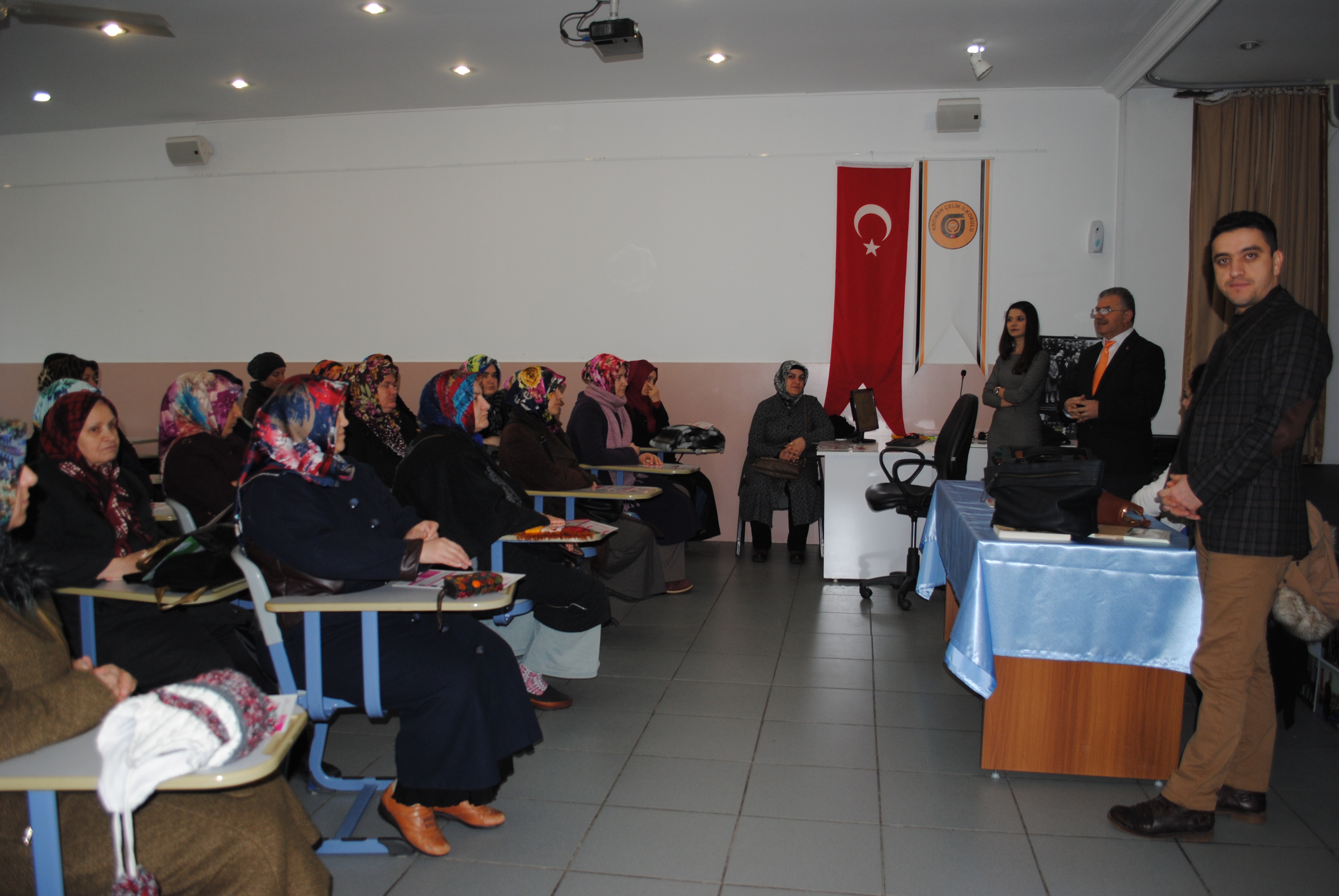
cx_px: 670
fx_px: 1005
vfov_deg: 48.0
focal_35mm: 27
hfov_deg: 67.3
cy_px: 448
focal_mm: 18
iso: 200
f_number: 3.5
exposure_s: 1/60
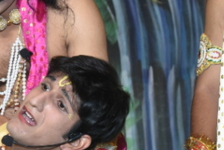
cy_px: 51
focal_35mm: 268
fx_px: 1668
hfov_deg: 7.6
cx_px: -13
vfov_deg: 5.1
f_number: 5.6
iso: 2000
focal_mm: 52
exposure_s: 1/125
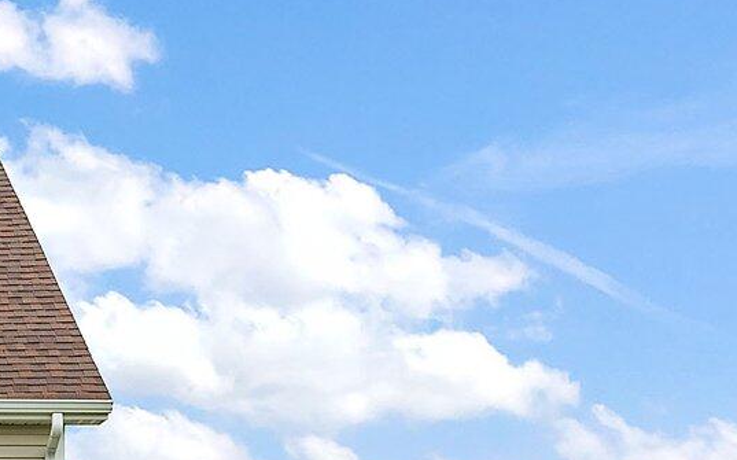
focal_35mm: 140
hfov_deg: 13.8
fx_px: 2811
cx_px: -468
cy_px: 842
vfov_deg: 8.9
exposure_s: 1/60
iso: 160
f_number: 6.3
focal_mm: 24
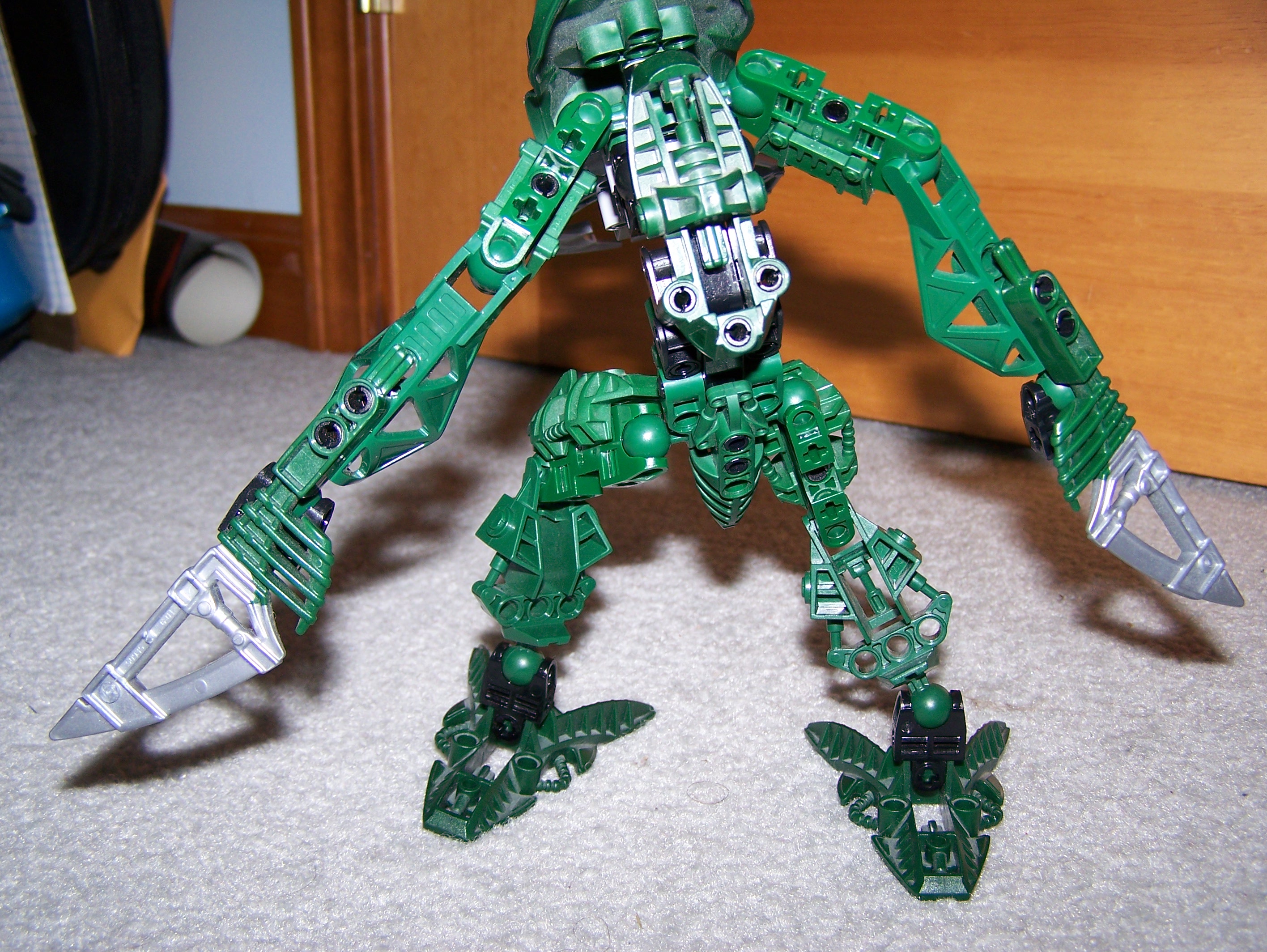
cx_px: 634
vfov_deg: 37.8
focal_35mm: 38
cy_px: 476
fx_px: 1392
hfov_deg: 48.9
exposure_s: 1/60
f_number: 2.8
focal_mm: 6.3
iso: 80
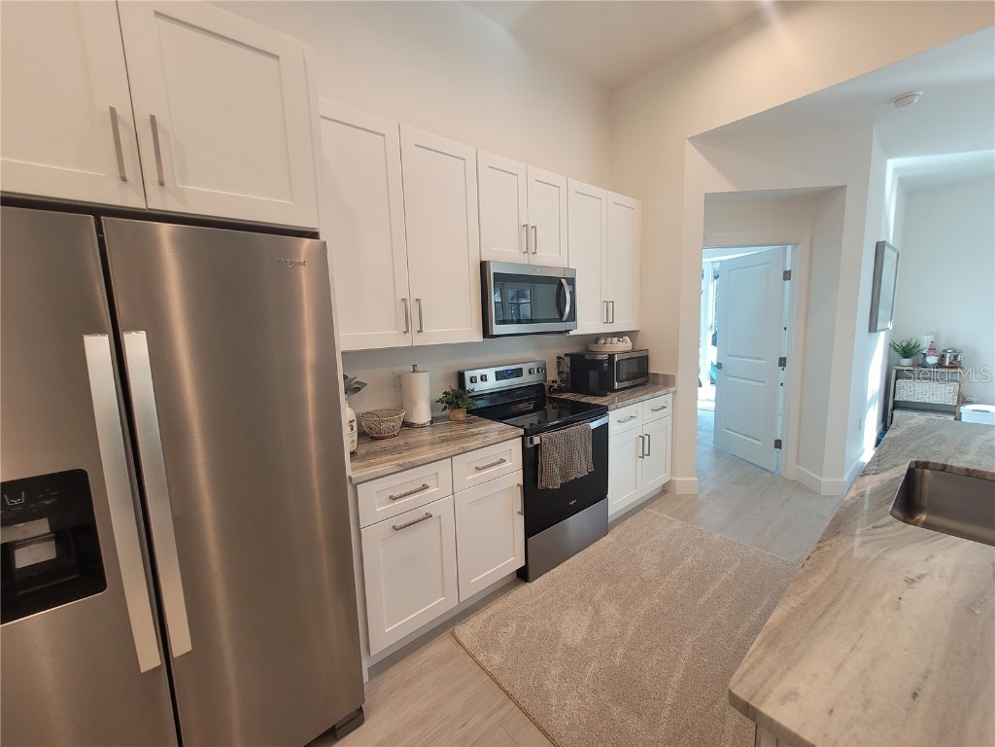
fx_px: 374
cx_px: 498
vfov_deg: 89.9
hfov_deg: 106.2
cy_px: 374
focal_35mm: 13
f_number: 2.2
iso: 80
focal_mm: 1.74
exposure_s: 1/60
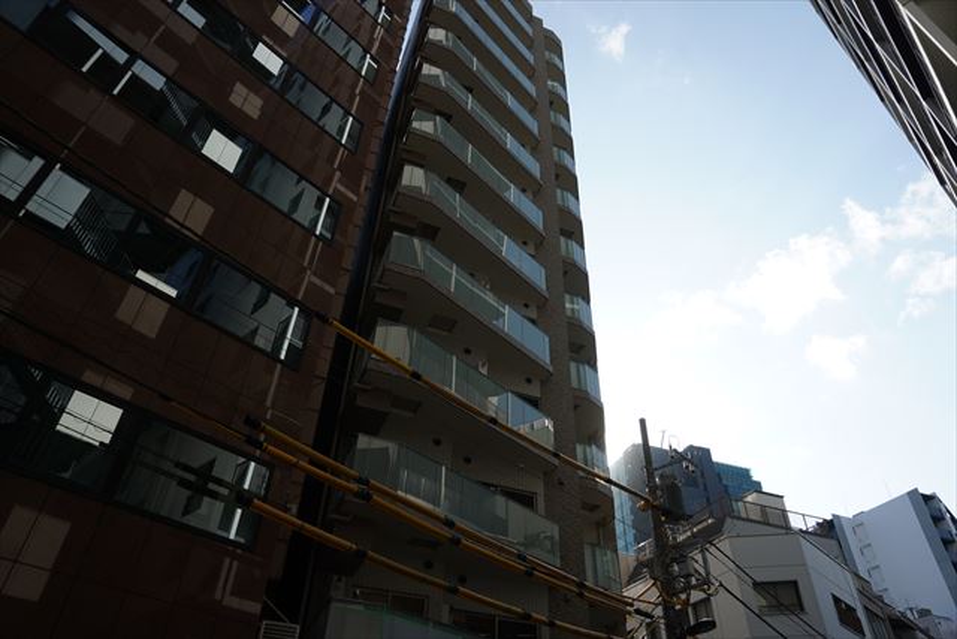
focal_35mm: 24
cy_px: 320
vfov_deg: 53.2
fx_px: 638
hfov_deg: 73.7
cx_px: 478
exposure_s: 1/160
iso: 100
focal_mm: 16
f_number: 9
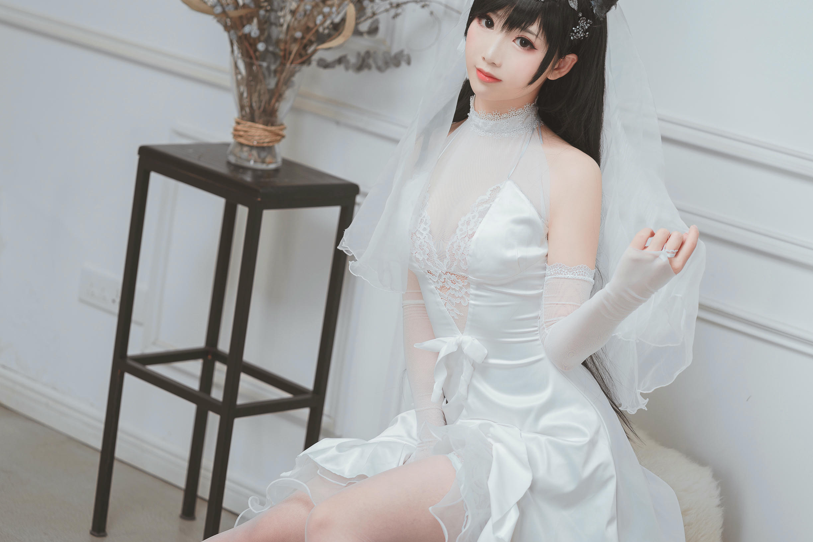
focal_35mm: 104
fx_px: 2349
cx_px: 421
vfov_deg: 13.2
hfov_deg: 19.6
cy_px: 214
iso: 100
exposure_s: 1/125
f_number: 2.8
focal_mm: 85
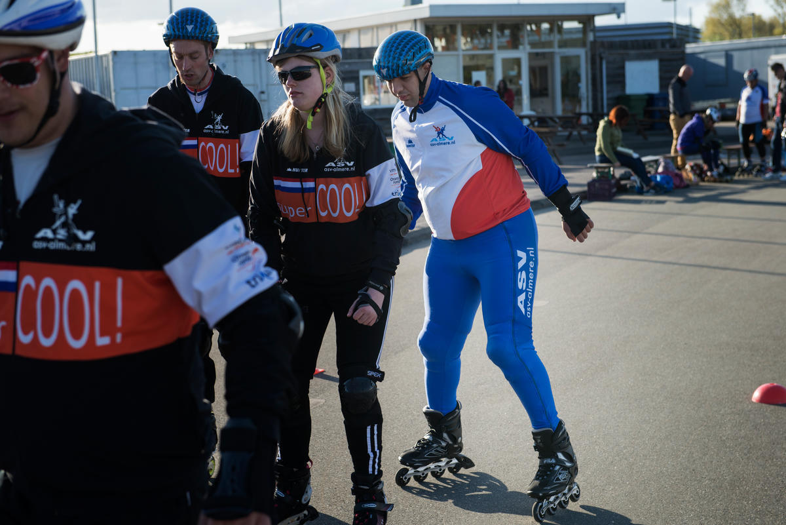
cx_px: 393
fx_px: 1529
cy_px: 262
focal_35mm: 70
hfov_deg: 28.8
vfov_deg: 19.5
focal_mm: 70
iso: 320
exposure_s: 1/800
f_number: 5.6
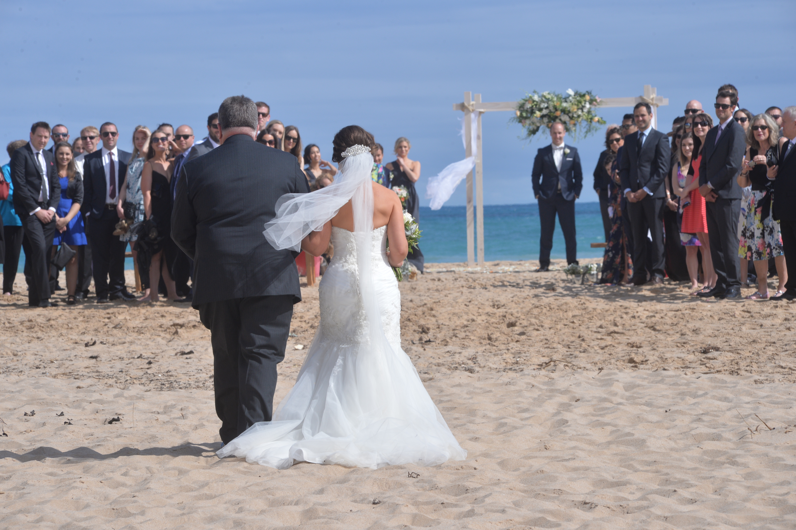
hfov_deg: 11.1
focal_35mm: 185
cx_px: 398
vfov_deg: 7.4
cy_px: 265
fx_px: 4088
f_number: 18
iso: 400
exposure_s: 1/500
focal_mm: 185
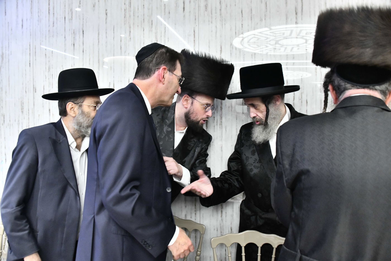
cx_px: 196
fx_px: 304
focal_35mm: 28
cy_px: 130
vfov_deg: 46.4
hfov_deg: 65.5
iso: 4000
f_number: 5
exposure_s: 1/100
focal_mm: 28
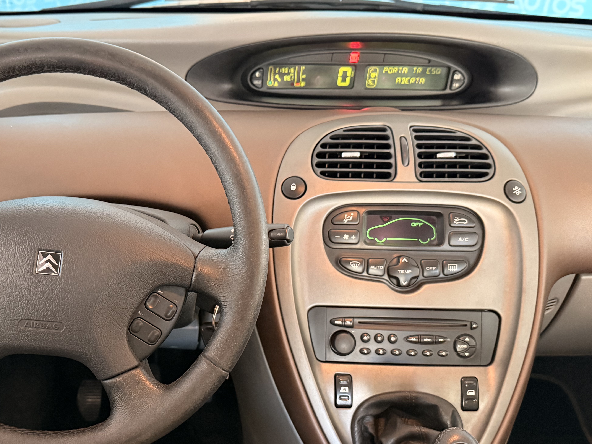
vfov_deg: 40.7
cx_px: 210
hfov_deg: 51.9
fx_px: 599
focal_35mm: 35
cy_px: 238
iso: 1000
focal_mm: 6.76
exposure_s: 1/40
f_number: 1.78
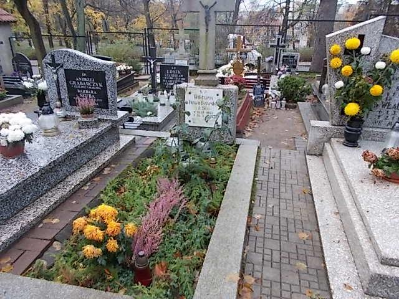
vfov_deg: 53.1
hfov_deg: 67.3
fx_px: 300
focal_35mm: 26
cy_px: 150
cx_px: 200
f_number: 3.2
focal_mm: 4.6
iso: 100
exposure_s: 1/25
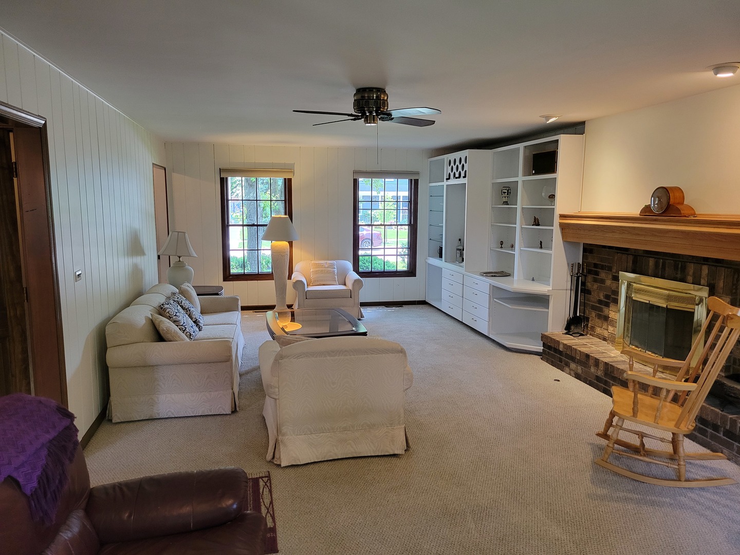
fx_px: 556
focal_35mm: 26
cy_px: 278
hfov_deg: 67.3
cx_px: 370
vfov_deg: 53.1
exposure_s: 1/120
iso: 320
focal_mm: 5.4
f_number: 1.8
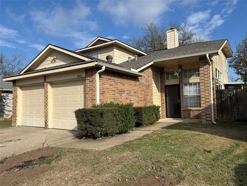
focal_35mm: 26
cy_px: 93
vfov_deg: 53.1
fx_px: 186
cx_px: 124
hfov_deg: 67.3
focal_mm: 5.96
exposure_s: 1/3937
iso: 50
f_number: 1.6
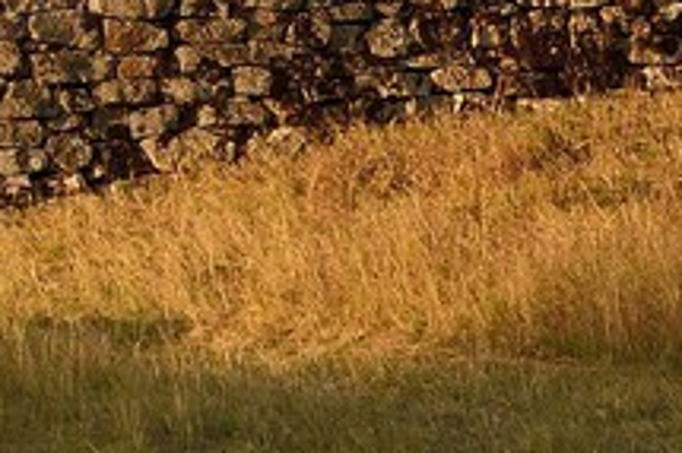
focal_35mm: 327
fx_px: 6190
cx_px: -254
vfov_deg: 4.0
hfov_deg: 6.2
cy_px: -1109
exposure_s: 1/250
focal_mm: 44
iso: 400
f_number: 13
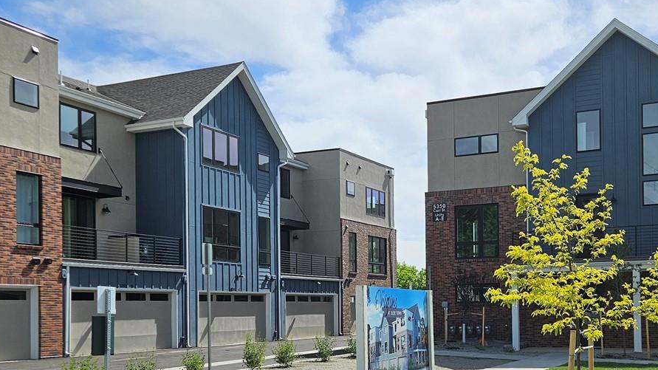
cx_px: 383
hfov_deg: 45.3
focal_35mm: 45
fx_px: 785
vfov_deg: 26.1
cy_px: 293
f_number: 1.8
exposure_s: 1/3177
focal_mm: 5.4
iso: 25
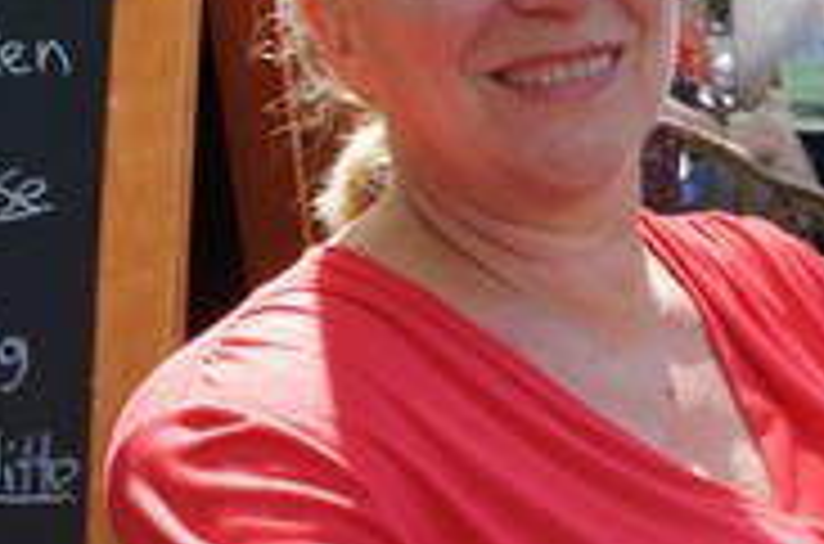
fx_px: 1552
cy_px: 294
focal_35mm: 68
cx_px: 648
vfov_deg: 19.9
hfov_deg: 29.1
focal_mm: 18
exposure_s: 1/60
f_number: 5.6
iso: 100
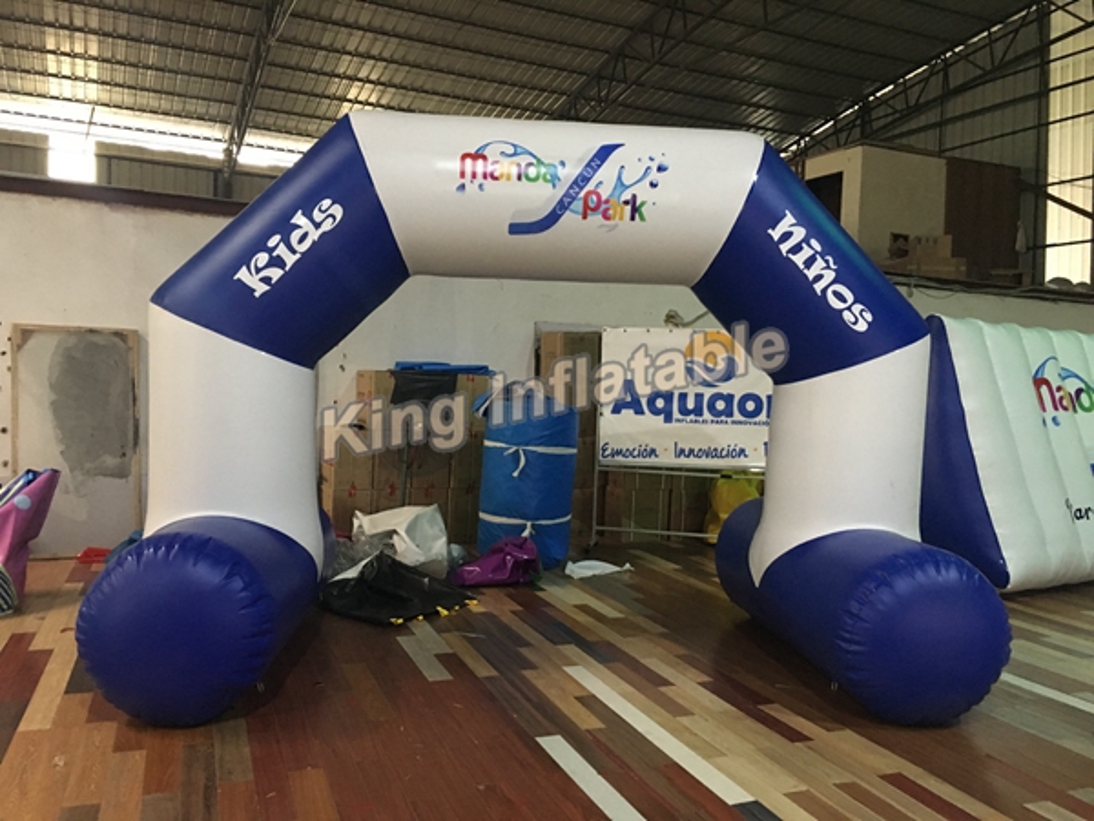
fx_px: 917
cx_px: 547
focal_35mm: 29
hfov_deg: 61.7
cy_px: 410
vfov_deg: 48.2
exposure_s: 1/17
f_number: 2.2
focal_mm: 4.15
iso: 200
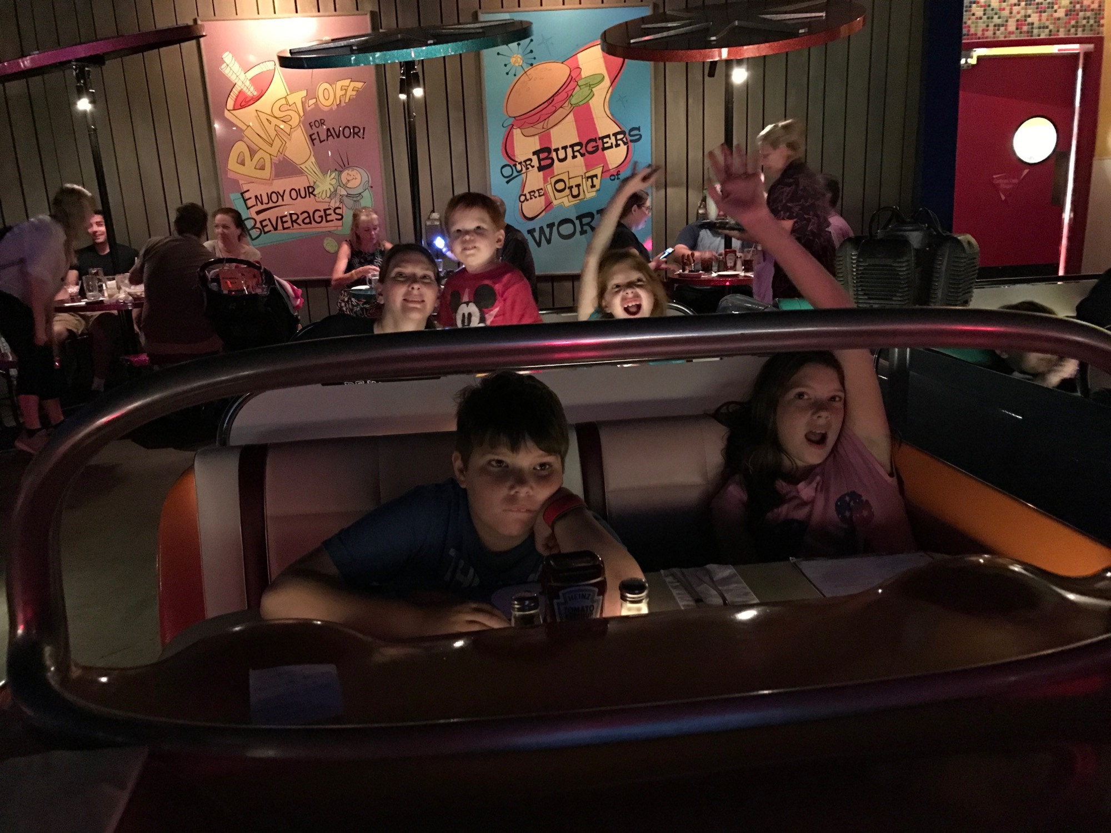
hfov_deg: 63.4
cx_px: 556
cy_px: 416
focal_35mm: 28
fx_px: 899
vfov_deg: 49.7
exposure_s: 1/4
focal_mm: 3.99
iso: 320
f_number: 1.8
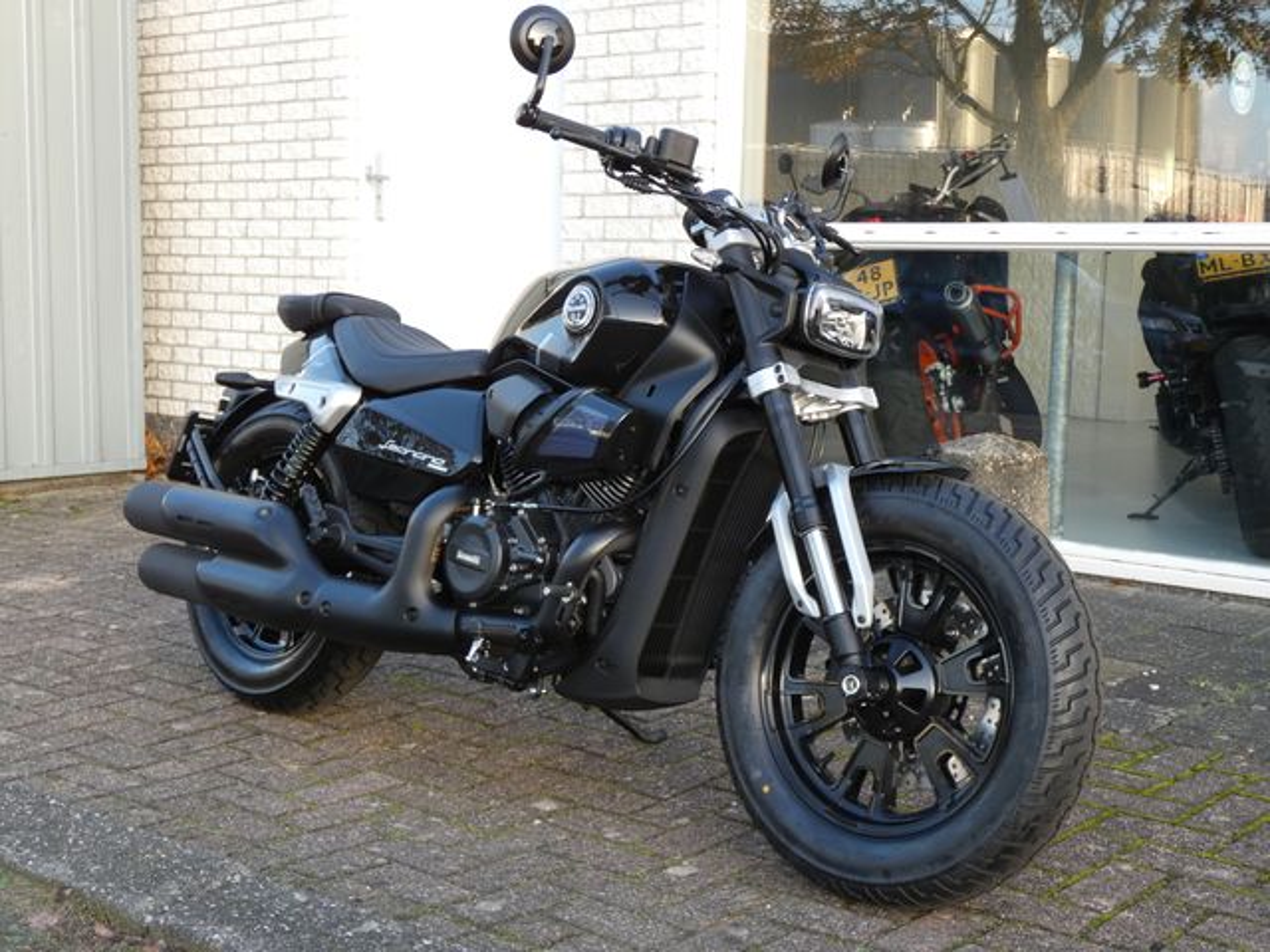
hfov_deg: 38.2
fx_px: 1834
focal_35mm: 50
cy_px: 476
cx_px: 635
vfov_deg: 29.1
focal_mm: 9
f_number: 3.9
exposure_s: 1/80
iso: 160
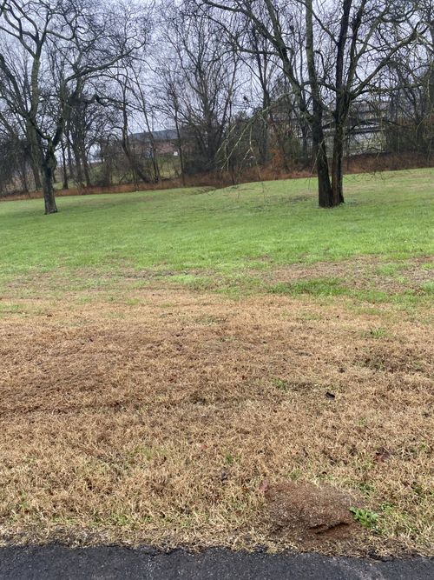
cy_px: 290
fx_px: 435
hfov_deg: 53.0
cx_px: 217
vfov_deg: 67.3
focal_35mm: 26
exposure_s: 1/121
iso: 80
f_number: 1.8
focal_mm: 4.25
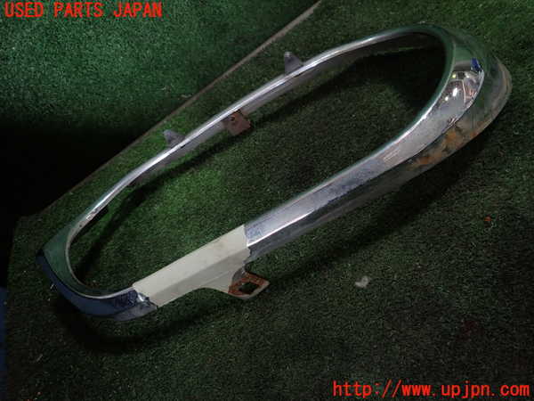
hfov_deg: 69.4
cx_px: 267
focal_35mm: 25
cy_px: 200
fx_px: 386
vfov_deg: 54.9
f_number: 2
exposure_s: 1/60
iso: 160
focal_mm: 4.5
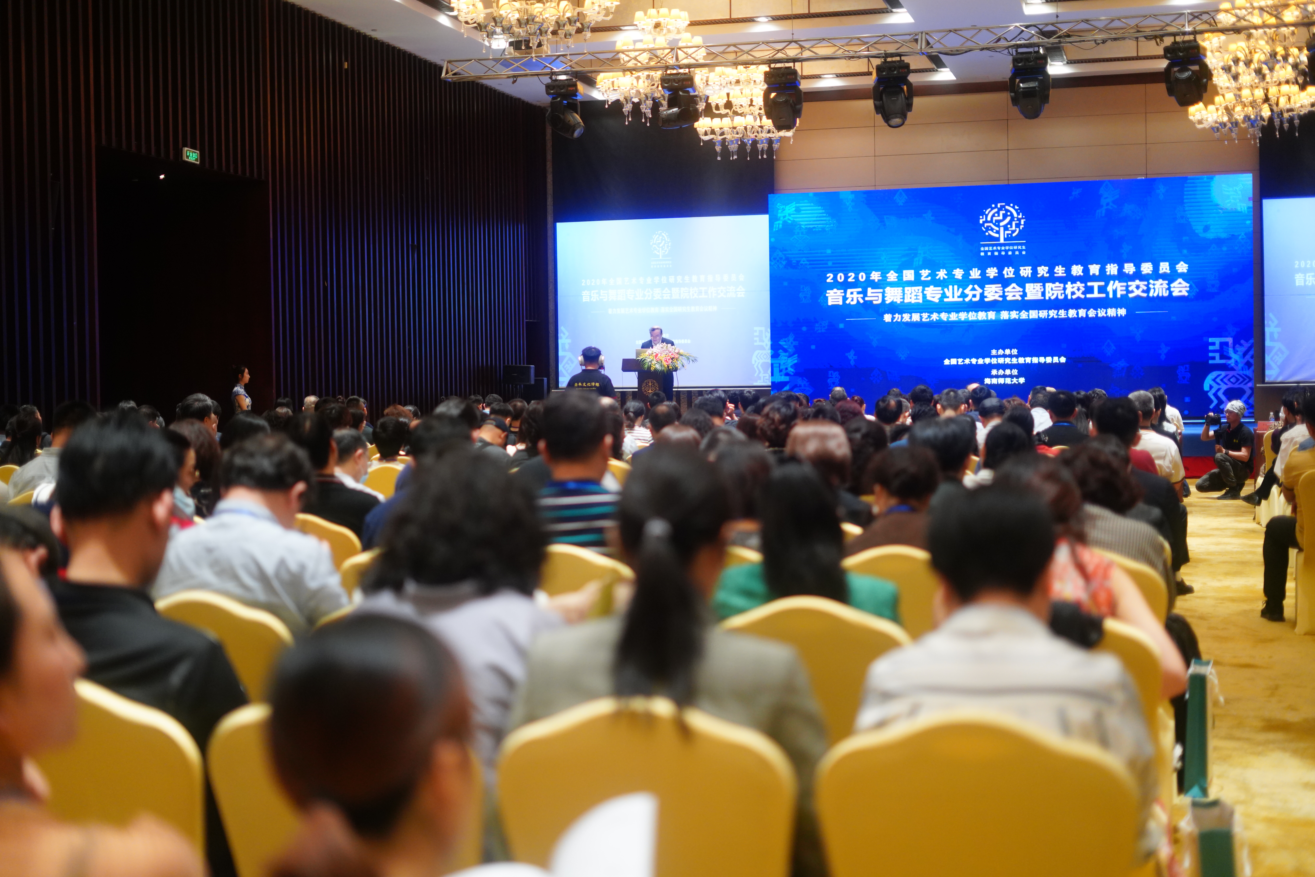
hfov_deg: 39.6
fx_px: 1827
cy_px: 438
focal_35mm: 50
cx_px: 658
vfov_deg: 27.0
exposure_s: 1/320
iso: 2000
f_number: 1.8
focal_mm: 50
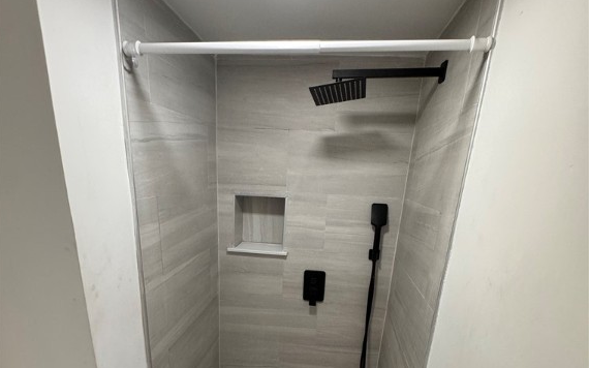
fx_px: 321
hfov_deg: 85.1
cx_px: 292
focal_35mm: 20
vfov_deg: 56.7
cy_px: 275
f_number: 2.2
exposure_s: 1/120
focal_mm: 2.22
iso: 250
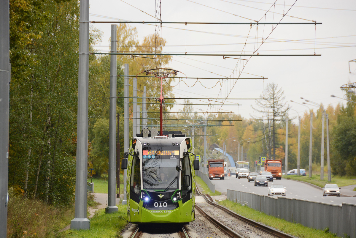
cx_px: 178
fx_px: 2522
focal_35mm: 255
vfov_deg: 5.4
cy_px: 119
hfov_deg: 8.1
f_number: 5.6
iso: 250
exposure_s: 1/400
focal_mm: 170
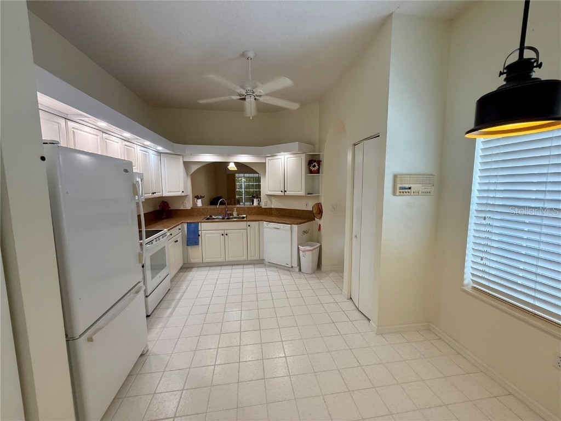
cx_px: 280
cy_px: 210
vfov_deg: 85.7
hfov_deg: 102.1
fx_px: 227
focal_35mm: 14
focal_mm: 2.22
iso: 160
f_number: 2.2
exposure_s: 1/120
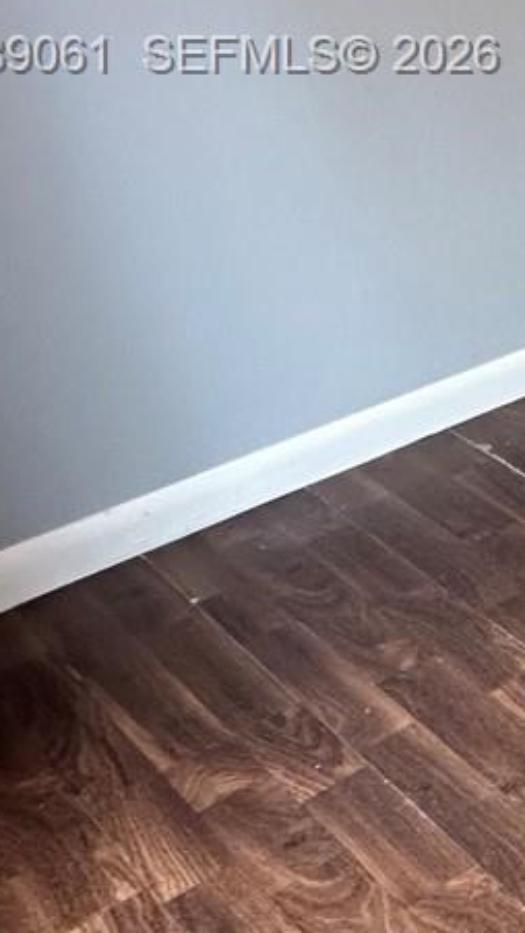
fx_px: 1337
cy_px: 58
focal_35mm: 54
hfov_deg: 12.1
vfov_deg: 35.7
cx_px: 1509
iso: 80
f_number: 2.2
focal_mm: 2.22
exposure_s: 1/60
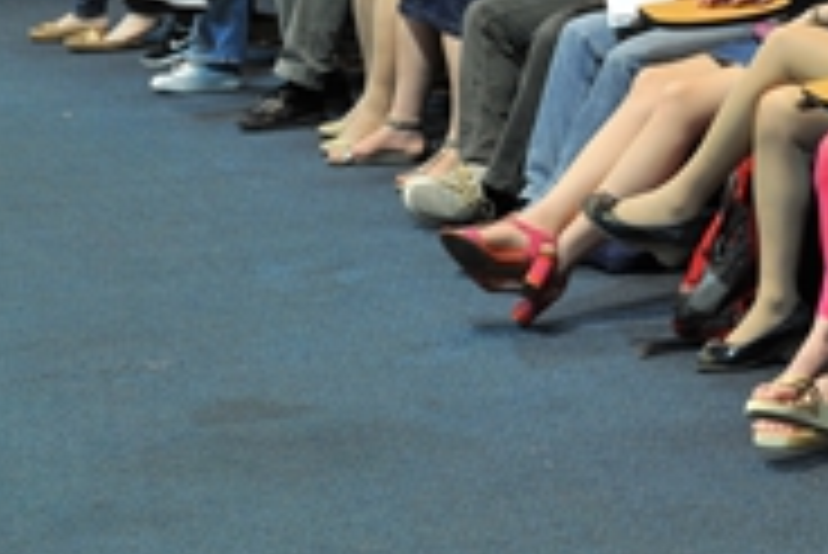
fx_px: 3706
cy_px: -34
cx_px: 950
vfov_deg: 8.5
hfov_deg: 12.5
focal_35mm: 161
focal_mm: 44
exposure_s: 1/8
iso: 400
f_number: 4.2
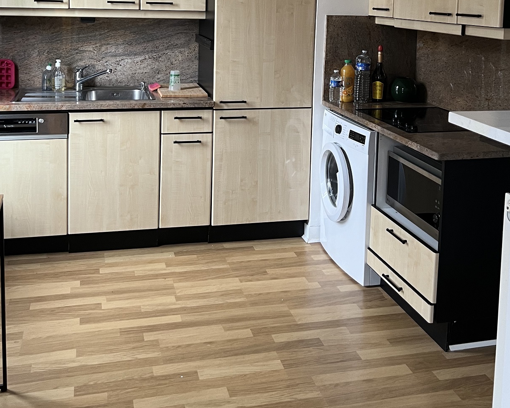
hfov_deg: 43.8
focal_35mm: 42
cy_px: 58
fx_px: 634
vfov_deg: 34.1
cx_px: 238
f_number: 1.5
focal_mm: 5.7
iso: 200
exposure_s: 1/60
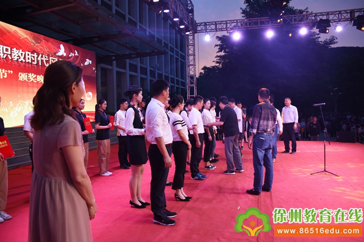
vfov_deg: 47.9
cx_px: 182
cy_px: 121
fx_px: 273
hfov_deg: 67.4
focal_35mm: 27
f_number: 3.5
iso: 250
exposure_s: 1/50
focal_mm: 18
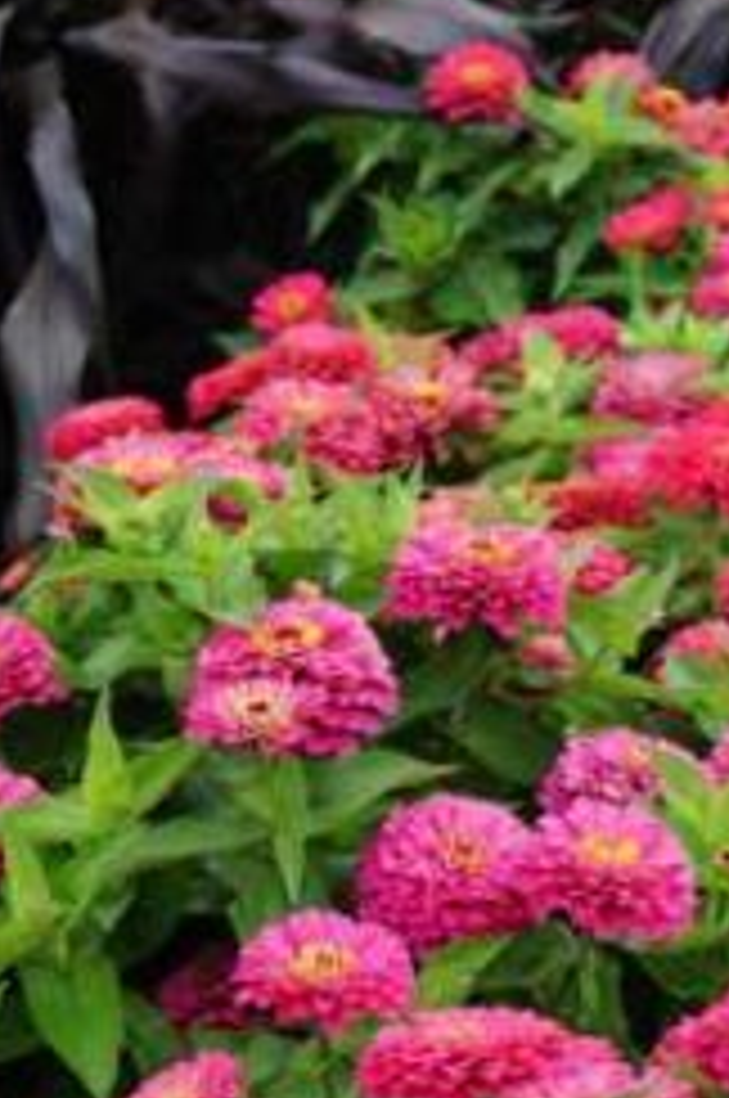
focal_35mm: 124
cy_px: 576
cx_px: 592
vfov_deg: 16.5
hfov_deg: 11.0
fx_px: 3783
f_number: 5.6
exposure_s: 1/80
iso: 100
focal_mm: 35
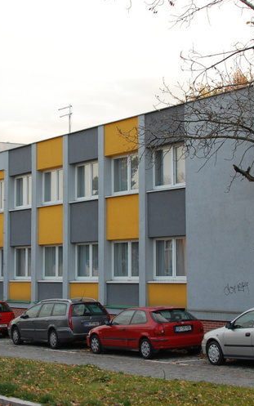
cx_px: 60
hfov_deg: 16.1
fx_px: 894
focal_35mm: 81
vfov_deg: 25.6
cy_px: 203
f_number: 5.6
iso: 400
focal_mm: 35
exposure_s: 1/125
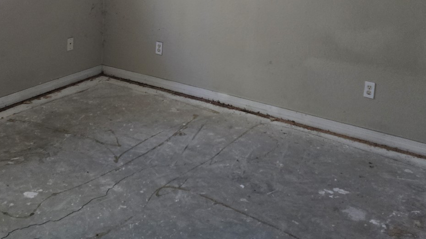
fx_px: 486
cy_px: -21
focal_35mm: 43
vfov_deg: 25.7
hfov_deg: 47.4
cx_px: 205
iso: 500
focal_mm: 6.3
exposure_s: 1/120
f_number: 1.7
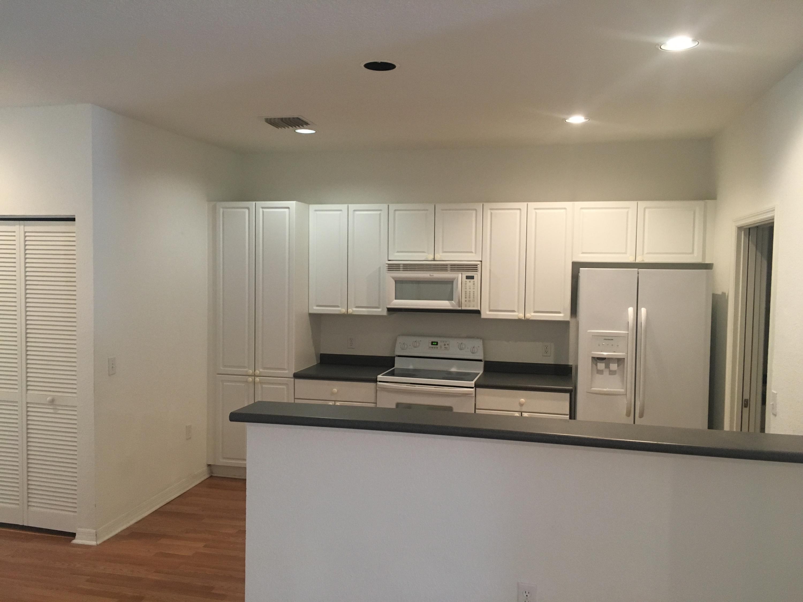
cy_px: 301
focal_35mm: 29
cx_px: 402
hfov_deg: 61.7
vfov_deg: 48.2
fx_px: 673
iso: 125
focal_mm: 4.15
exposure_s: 1/30
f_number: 2.2
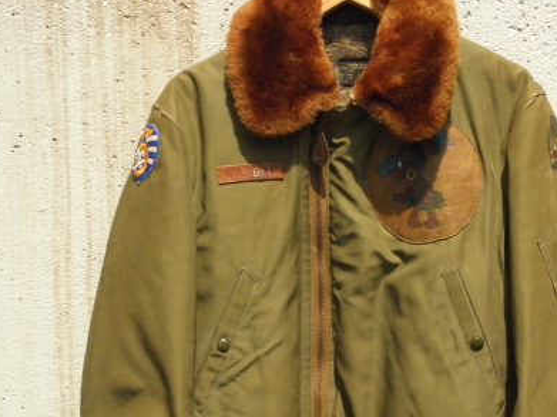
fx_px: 1158
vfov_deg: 20.4
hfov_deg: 26.9
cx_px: 356
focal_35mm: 72
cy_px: 280
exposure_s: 1/500
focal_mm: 7.9
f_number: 7.8
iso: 400
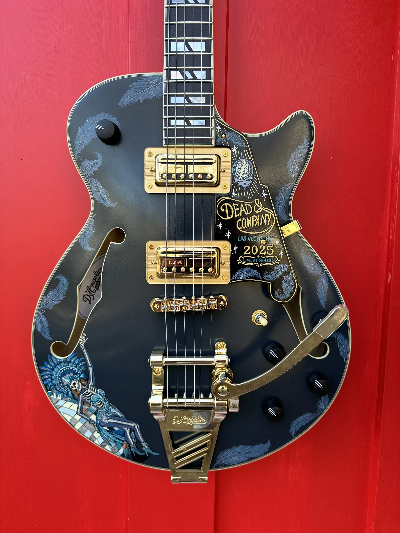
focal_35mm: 24
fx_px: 370
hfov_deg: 56.8
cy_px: 266
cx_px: 200
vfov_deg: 71.6
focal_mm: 6.86
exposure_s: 1/121
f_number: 1.78
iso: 80
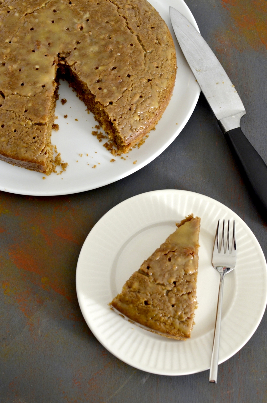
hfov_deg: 25.6
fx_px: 587
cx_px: 134
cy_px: 202
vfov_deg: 37.9
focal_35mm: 52
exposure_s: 2
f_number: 7.1
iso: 400
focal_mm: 35
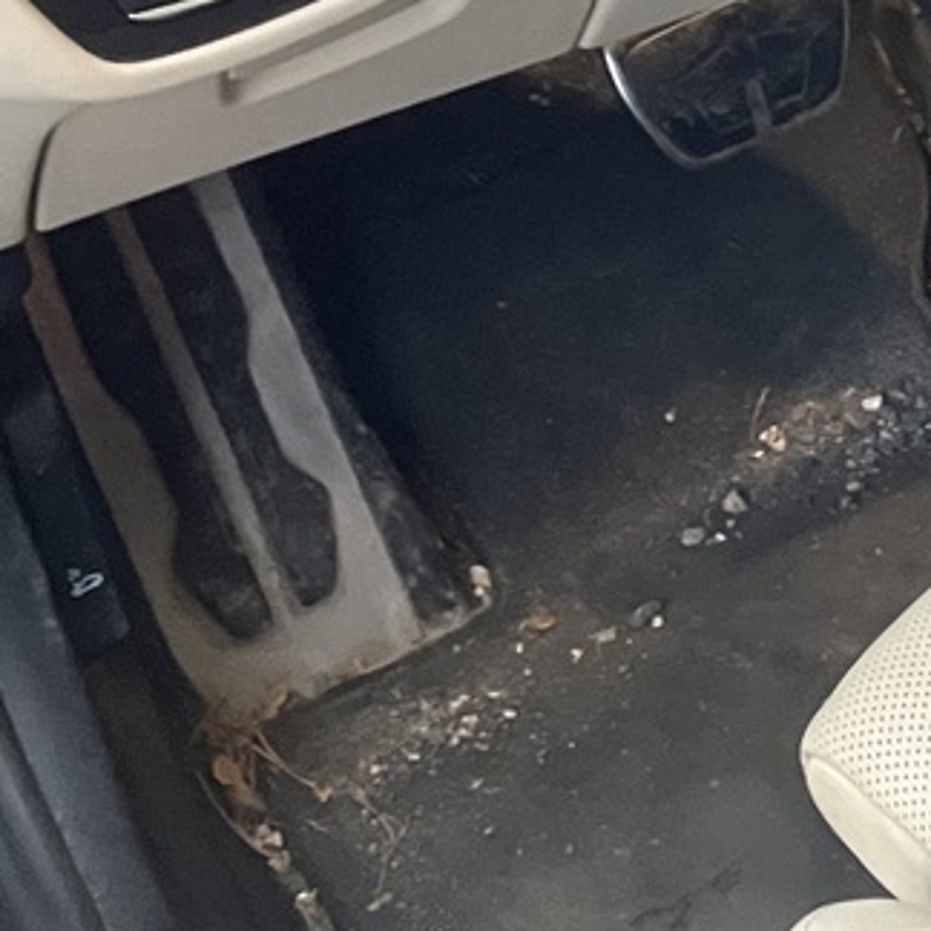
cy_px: -468
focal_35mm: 110
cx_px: 1503
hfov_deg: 14.5
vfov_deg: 14.7
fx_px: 3347
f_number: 1.8
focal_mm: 3.99
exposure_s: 1/40
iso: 400
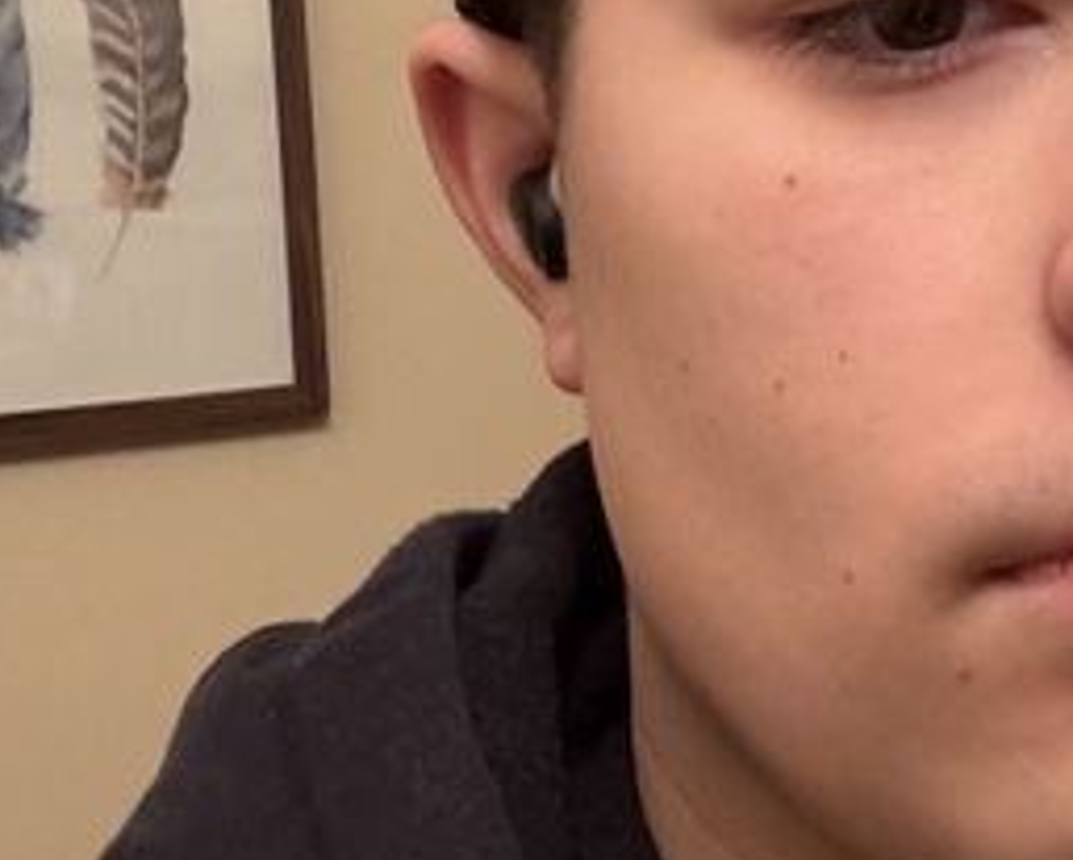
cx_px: 1140
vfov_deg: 16.7
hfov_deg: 20.2
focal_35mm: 91
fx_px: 2892
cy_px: 83
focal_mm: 2.69
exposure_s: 1/60
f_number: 1.9
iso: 200
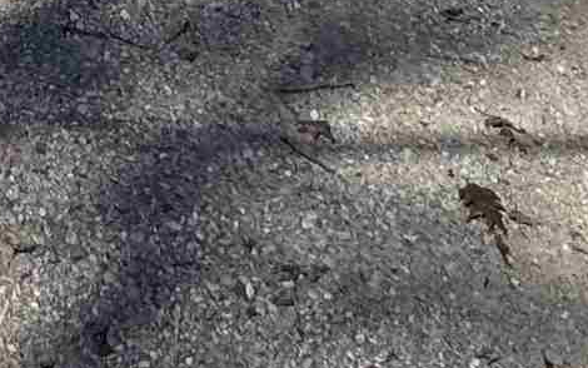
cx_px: -180
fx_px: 1555
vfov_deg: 8.5
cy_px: -1018
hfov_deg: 19.7
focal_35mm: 97
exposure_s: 1/1048
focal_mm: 2.22
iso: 50
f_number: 2.2
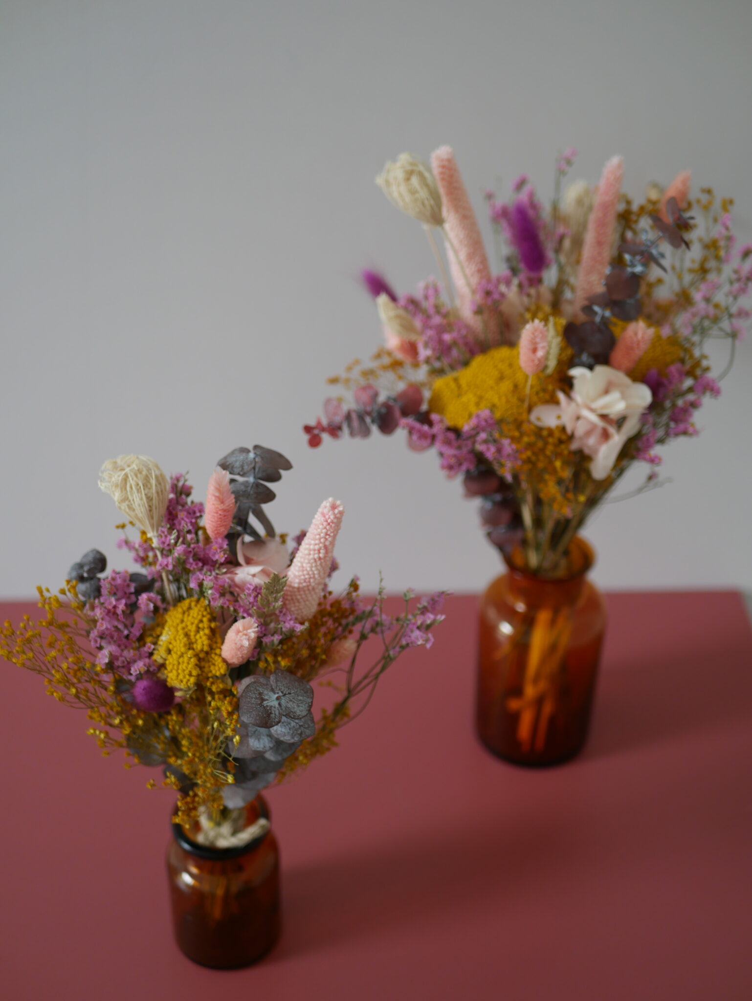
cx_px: 376
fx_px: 1447
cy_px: 500
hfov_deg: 29.1
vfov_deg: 38.2
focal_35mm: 50
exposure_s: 1/125
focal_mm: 25
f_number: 2
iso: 200
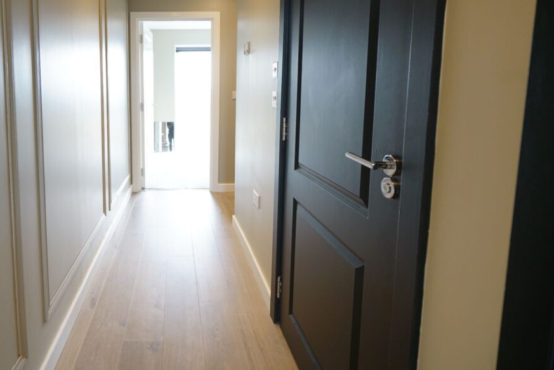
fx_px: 339
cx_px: 181
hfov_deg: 75.9
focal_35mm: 22
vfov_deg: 56.3
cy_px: 129
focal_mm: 16
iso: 400
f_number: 4
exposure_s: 1/50
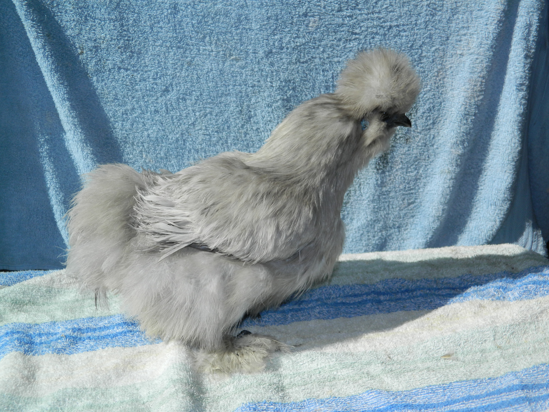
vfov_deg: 30.9
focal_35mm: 47
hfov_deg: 40.4
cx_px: 274
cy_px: 206
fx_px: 745
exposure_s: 1/160
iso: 80
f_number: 10.2
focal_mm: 8.4
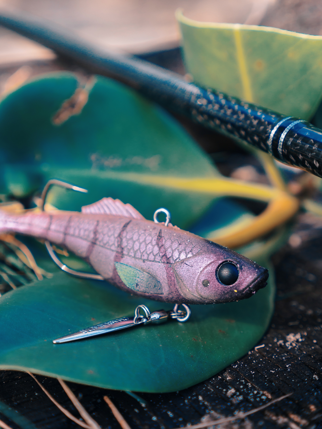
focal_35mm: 70
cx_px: 161
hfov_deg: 21.0
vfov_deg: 27.8
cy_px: 214
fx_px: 868
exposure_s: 1/200
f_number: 3.5
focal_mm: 35
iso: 200
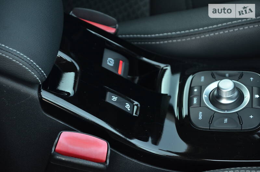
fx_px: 1135
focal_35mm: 158
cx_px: 130
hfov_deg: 13.1
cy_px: 86
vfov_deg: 8.7
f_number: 5.6
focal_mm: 105
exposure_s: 1/30
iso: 900
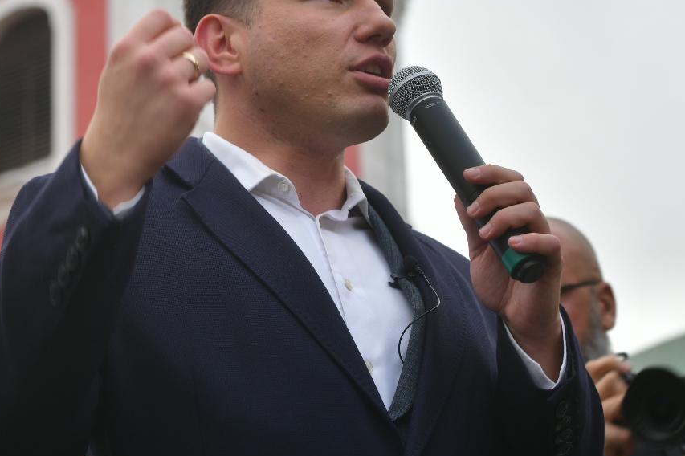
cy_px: 157
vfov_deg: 10.3
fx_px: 2530
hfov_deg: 15.4
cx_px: 266
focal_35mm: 133
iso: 125
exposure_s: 1/160
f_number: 6.3
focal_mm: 70
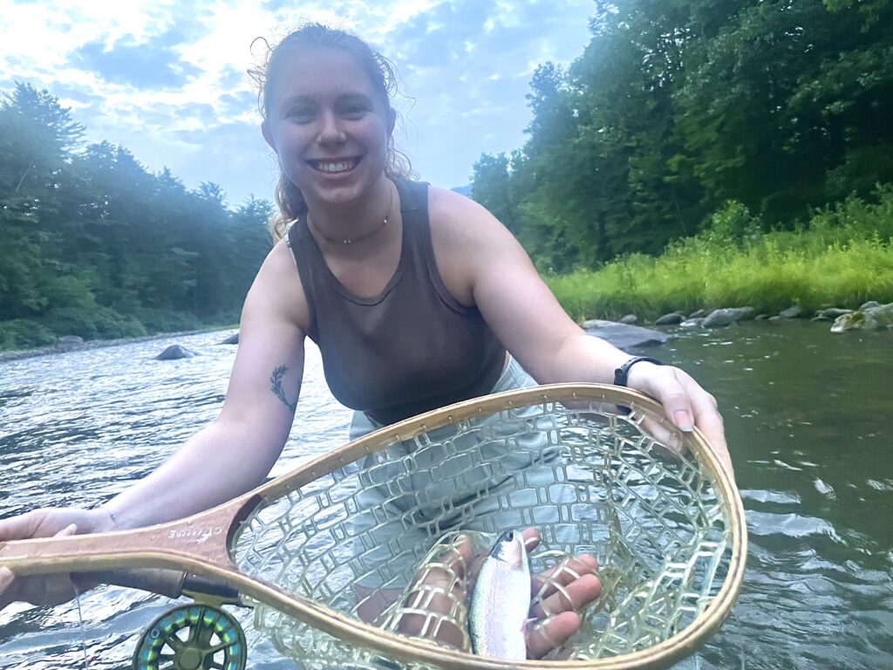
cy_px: 335
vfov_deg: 53.1
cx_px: 446
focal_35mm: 26
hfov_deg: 67.3
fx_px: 671
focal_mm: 4.2
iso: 500
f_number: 1.6
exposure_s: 1/50
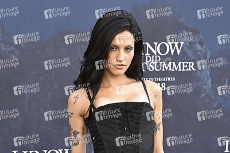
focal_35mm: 51
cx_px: 115
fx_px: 326
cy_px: 76
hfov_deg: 38.9
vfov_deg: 26.4
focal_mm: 51
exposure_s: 1/200
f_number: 5.6
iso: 640
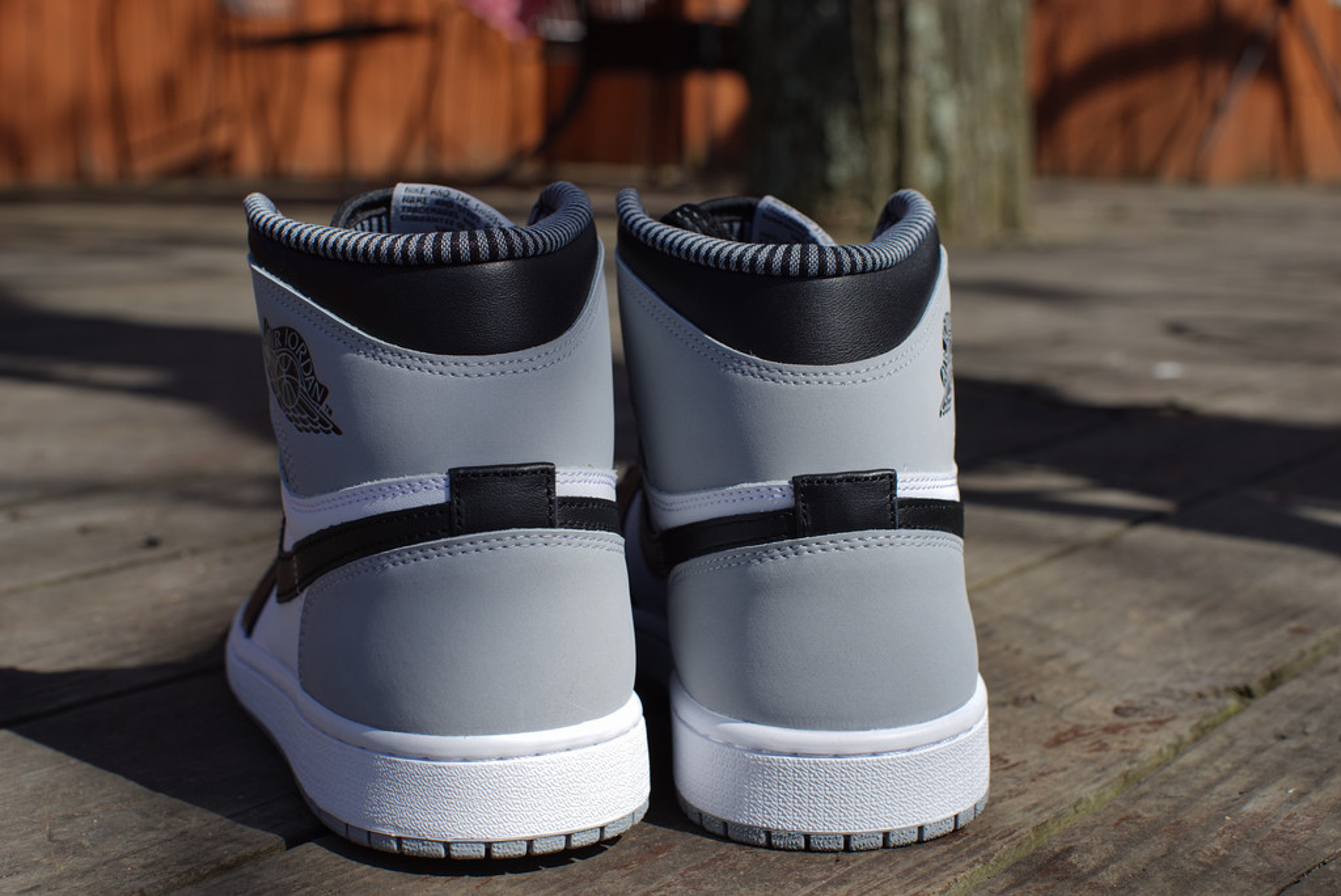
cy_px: 448
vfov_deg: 27.0
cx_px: 670
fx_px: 1863
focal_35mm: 50
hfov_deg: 39.6
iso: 64
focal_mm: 50
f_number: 10
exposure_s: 1/200
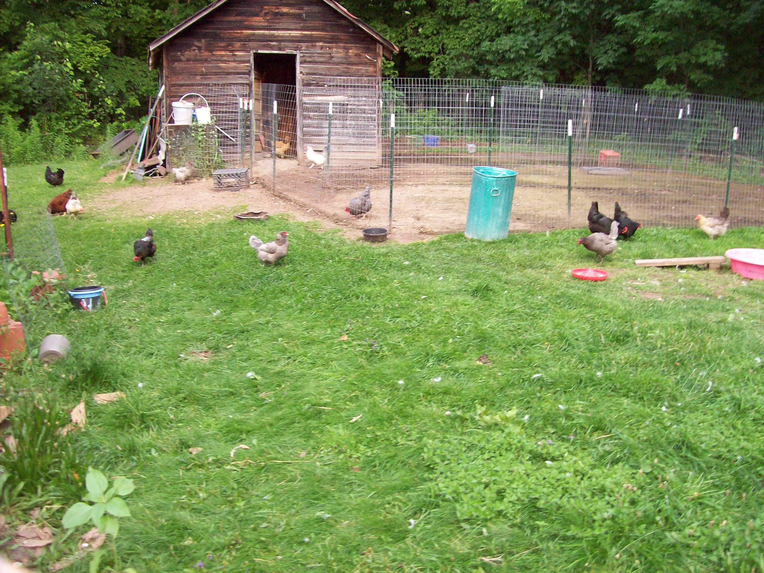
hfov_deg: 51.4
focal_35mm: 36
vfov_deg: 39.6
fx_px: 794
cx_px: 382
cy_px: 286
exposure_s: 1/100
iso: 140
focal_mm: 6
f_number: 2.7
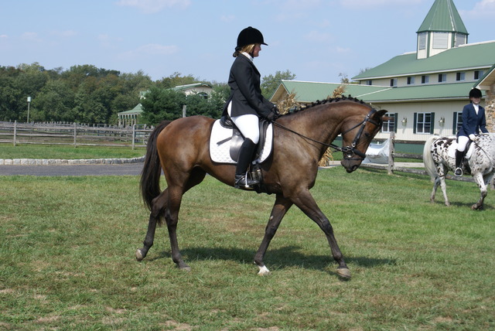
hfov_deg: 27.0
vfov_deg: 18.2
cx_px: 248
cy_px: 166
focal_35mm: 75
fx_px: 1032
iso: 100
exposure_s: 1/320
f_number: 8
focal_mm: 50
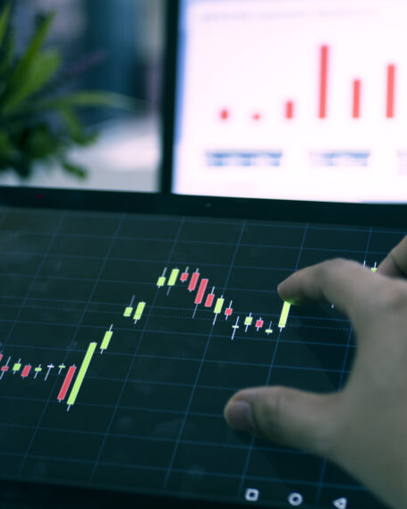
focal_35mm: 66
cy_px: 256
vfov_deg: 28.7
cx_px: 343
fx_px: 993
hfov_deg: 22.7
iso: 320
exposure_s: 1/60
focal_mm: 25
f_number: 1.7
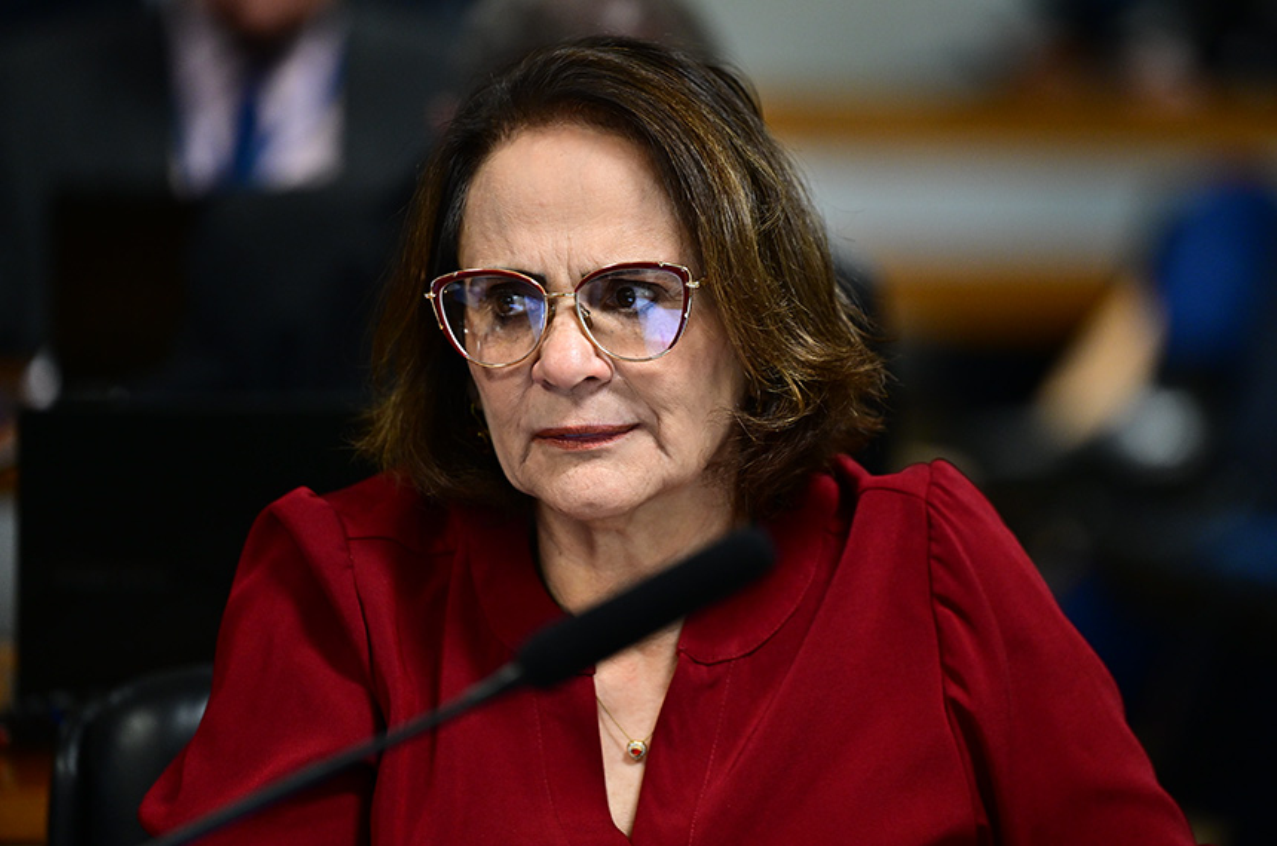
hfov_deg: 10.3
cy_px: 423
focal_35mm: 200
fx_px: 7081
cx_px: 638
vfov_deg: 6.8
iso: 1600
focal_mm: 200
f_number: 2.8
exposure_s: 1/160
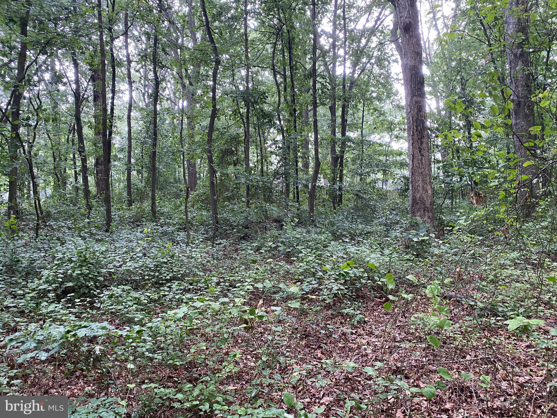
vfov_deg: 53.1
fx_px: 418
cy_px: 209
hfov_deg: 67.3
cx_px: 278
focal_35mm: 26
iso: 160
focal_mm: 4.25
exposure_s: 1/60
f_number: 1.8
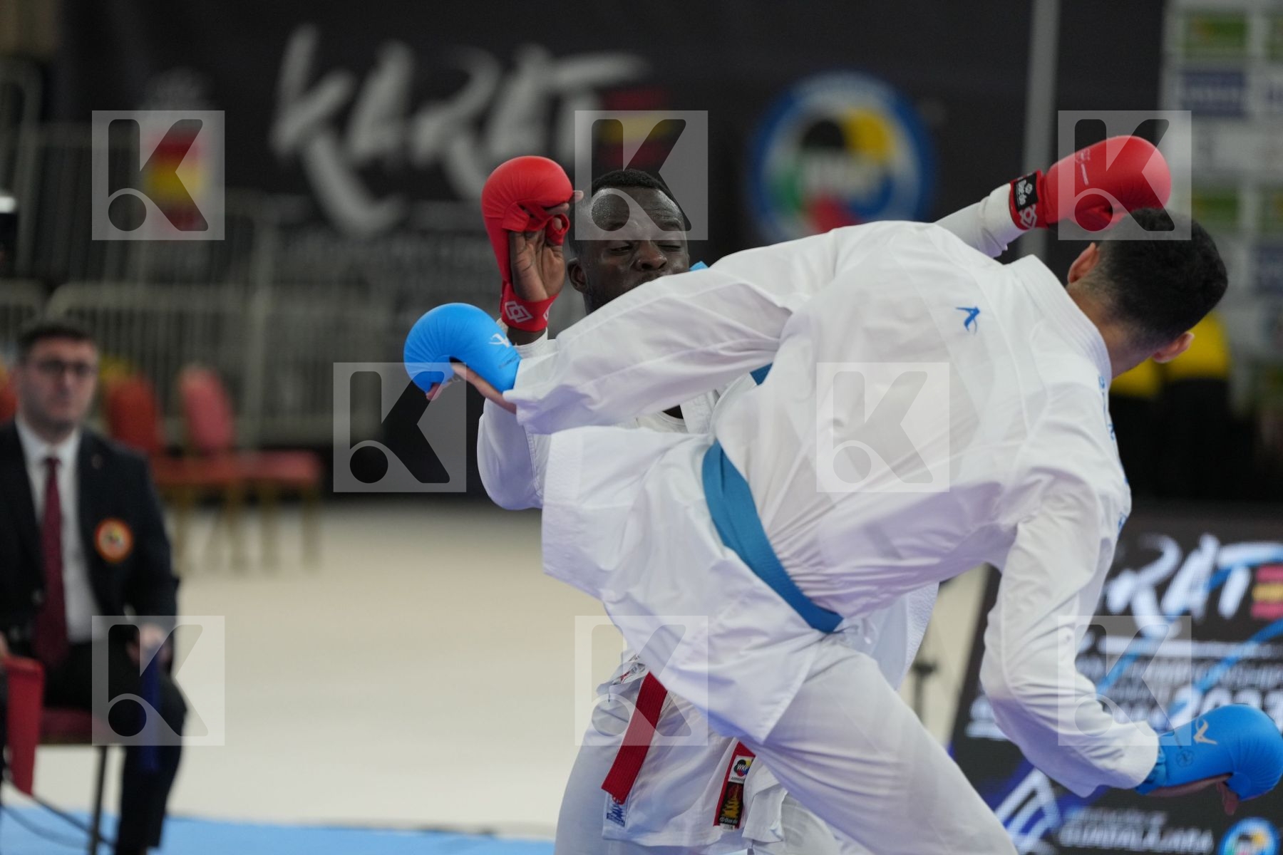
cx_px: 642
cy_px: 428
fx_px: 7127
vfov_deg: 6.9
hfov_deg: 10.3
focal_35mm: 200
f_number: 2.8
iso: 2000
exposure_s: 1/1000
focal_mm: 200
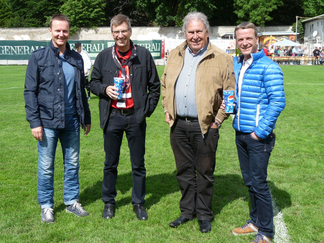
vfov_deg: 30.3
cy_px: 122
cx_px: 162
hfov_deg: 39.7
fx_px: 449
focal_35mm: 48
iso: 100
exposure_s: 1/800
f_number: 4
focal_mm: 7.2
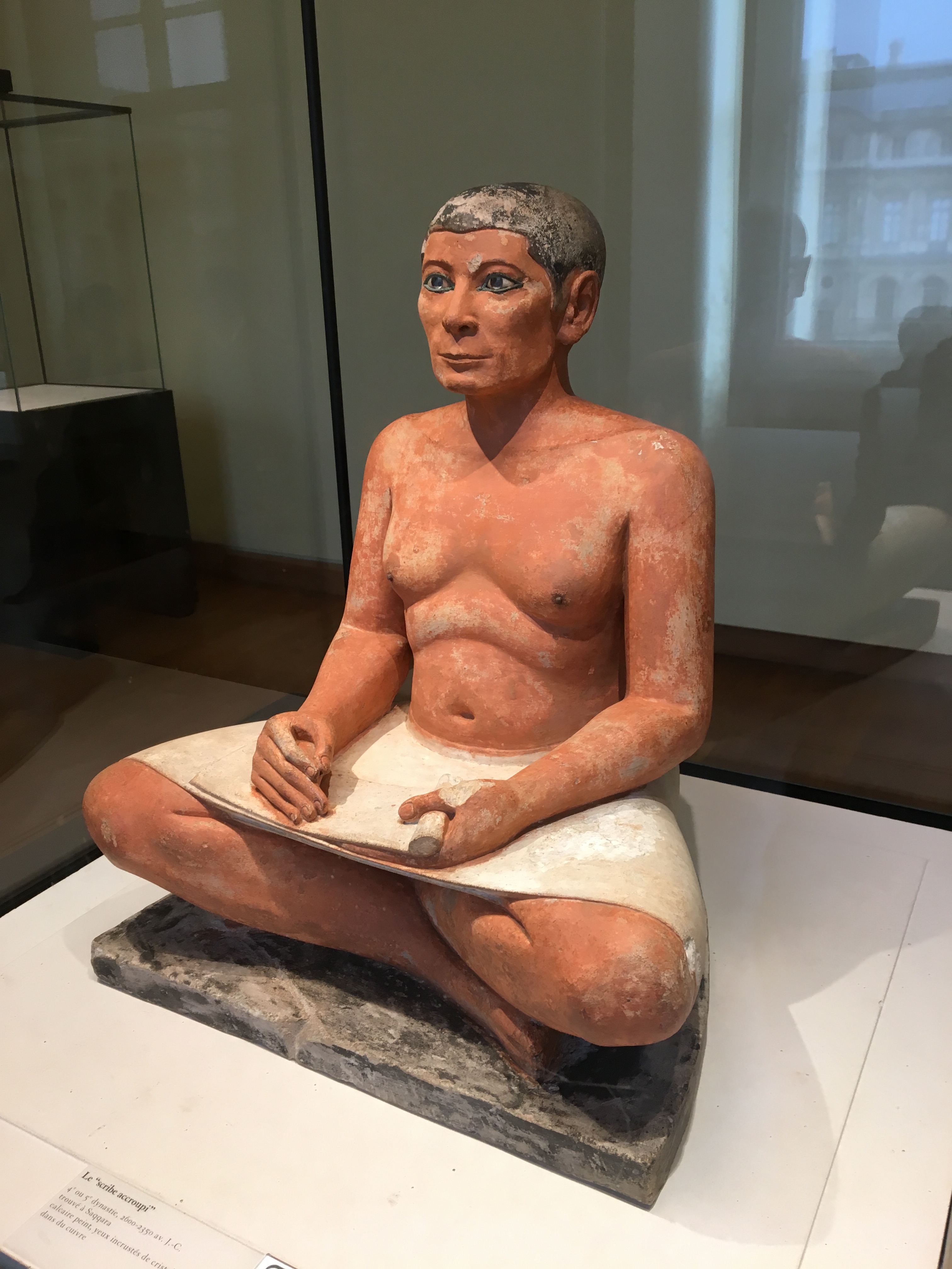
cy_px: 634
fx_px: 1063
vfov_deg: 61.7
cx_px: 476
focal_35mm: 29
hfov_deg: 48.2
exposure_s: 1/33
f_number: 2.2
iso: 64
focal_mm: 4.15
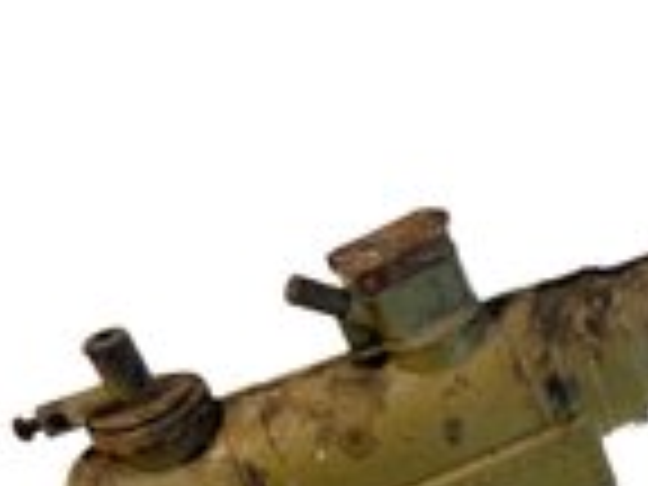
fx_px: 1161
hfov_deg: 28.2
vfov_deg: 22.5
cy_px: 511
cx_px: 722
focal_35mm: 62
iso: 32
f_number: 1.6
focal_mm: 5.96
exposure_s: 1/137
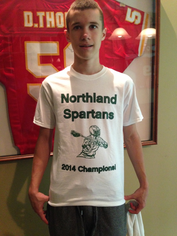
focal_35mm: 33
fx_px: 225
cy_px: 118
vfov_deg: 55.4
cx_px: 88
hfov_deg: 42.9
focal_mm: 4.12
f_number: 2.4
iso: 400
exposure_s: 1/20
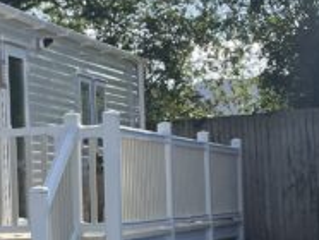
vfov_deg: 10.3
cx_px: -345
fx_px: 1320
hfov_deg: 12.1
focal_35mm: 143
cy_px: 242
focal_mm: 4.2
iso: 32
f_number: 1.6
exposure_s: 1/3040
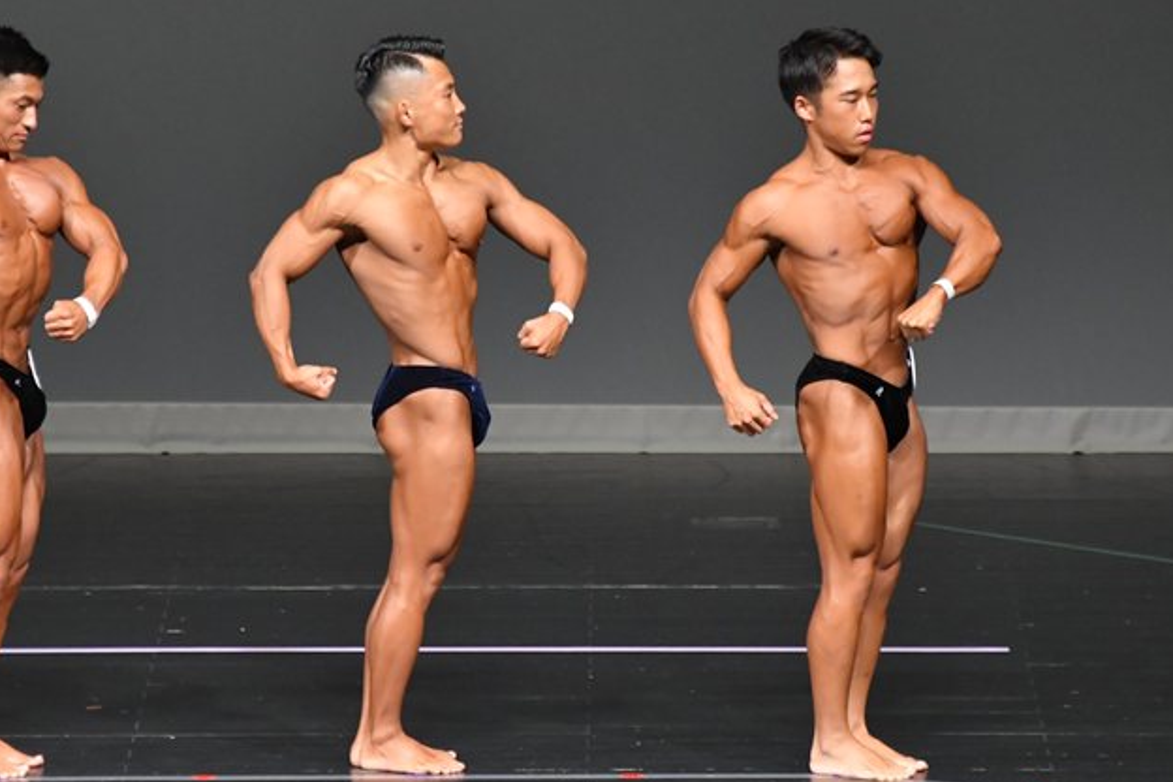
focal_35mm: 391
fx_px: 12739
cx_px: 544
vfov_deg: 3.5
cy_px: 348
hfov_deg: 5.3
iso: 5000
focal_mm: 210
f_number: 5.6
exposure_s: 1/400
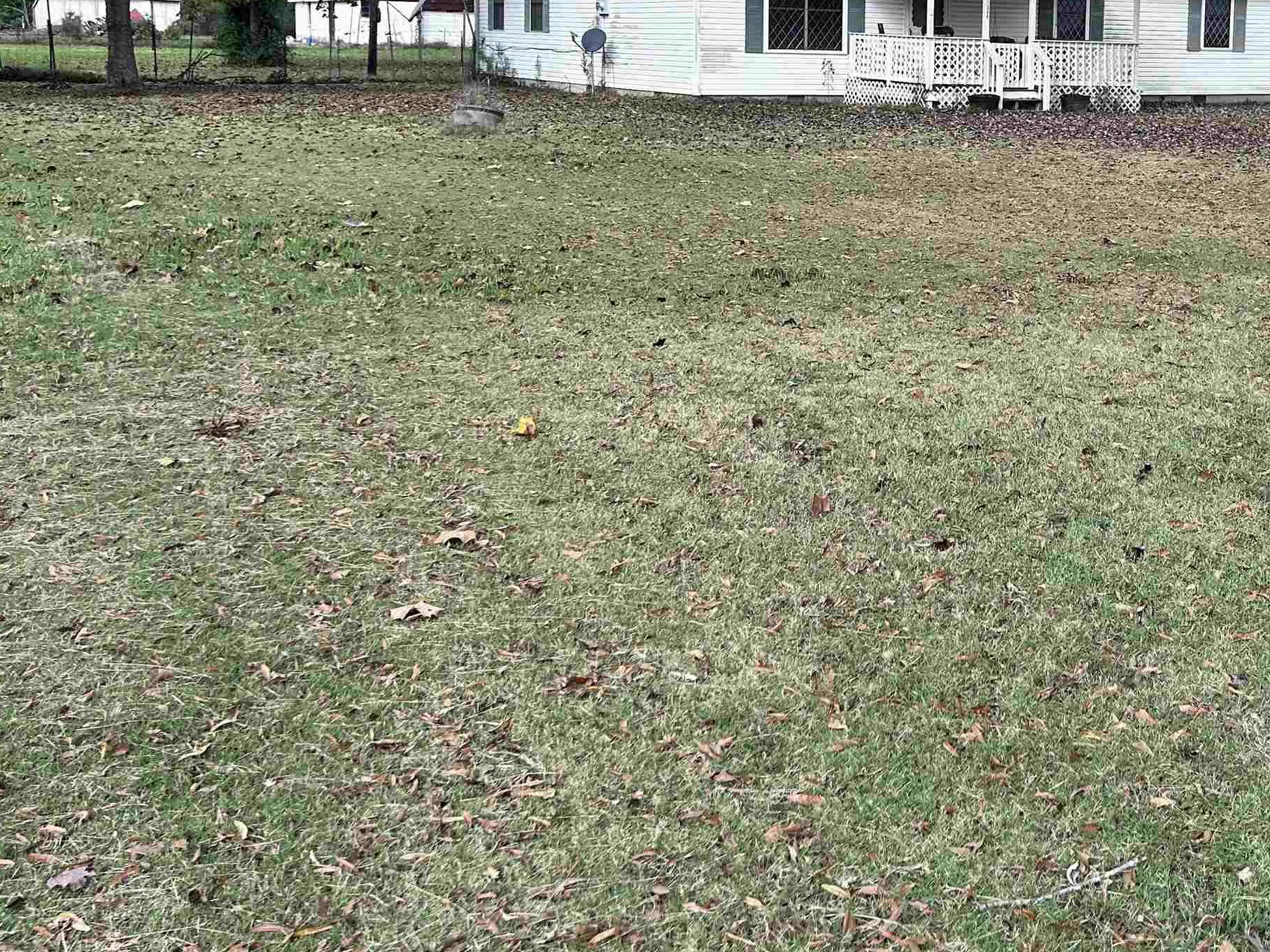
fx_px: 1614
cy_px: 171
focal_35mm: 44
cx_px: 1001
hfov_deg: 41.3
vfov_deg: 31.9
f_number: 1.5
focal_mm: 5.7
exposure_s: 1/1009
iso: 50
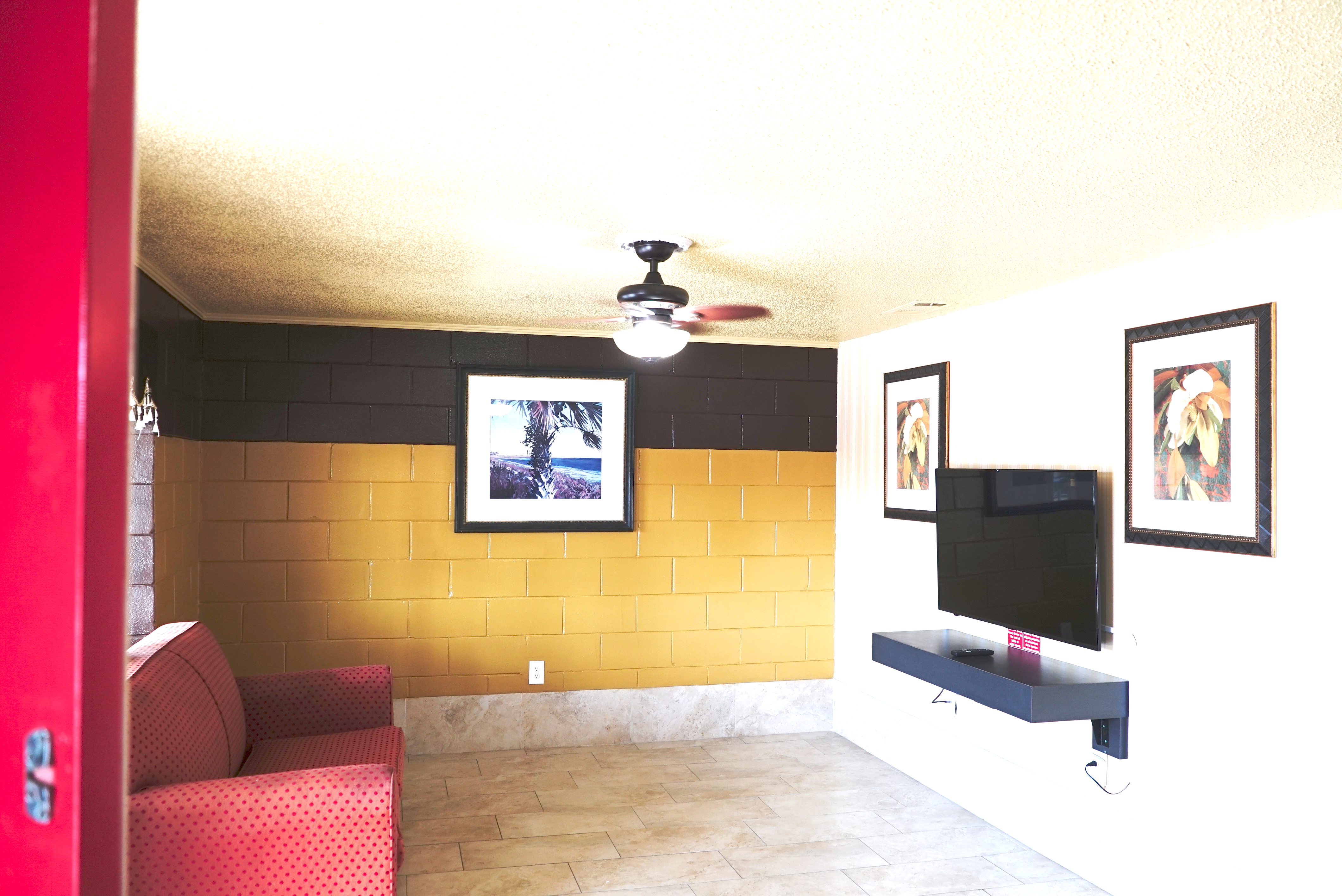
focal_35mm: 28
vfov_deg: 46.5
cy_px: 448
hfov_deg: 65.4
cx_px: 671
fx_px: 1044
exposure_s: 1/60
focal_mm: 28
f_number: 4
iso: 500
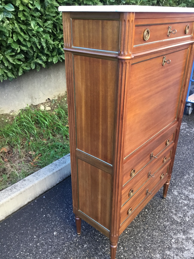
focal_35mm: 31
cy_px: 130
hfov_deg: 45.4
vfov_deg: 58.4
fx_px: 232
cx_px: 97
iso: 40
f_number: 2.4
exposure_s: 1/33
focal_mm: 3.3
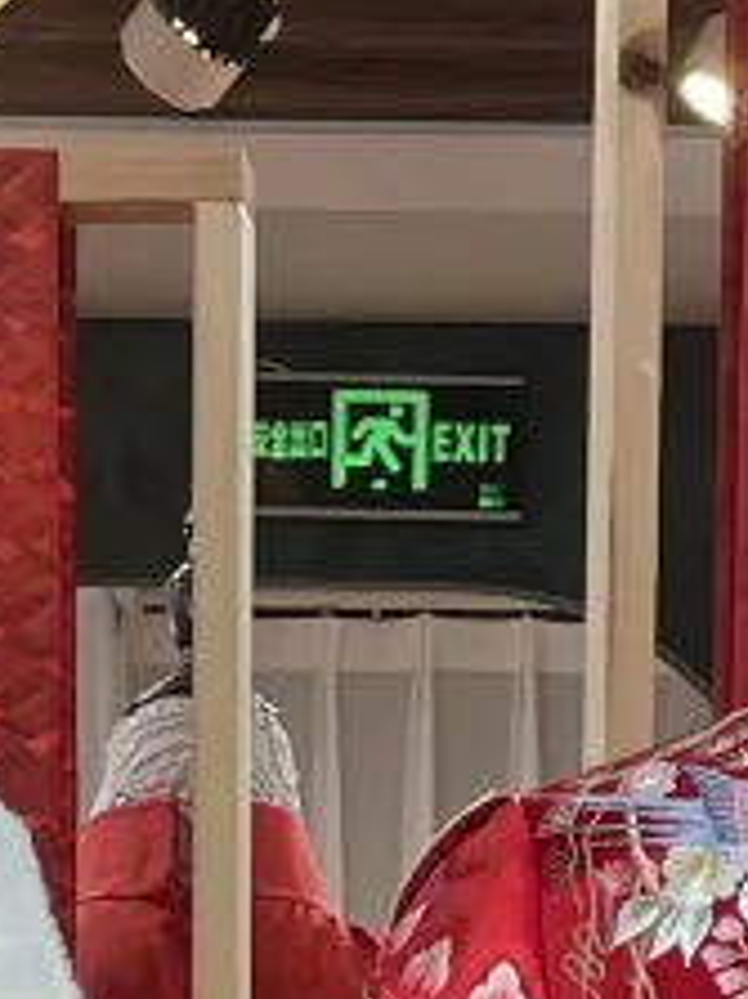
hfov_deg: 8.8
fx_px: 4845
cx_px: 309
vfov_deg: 10.3
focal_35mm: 168
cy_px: 2312
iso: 64
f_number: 1.6
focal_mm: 4.2
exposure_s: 1/100
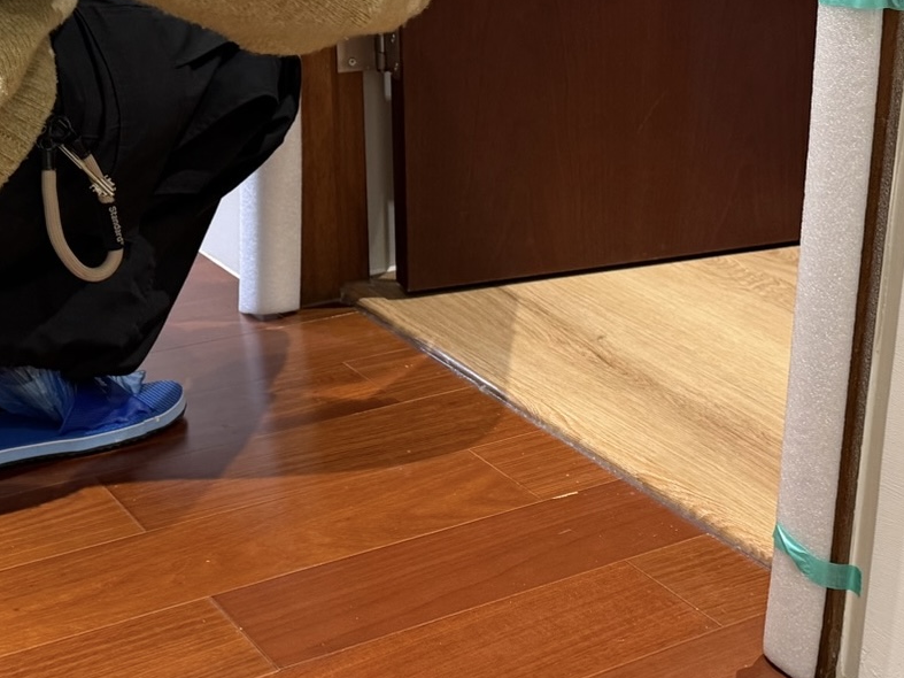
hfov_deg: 42.1
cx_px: 480
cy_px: 198
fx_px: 1175
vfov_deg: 31.8
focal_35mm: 45
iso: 320
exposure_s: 1/60
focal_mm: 6.76
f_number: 1.78
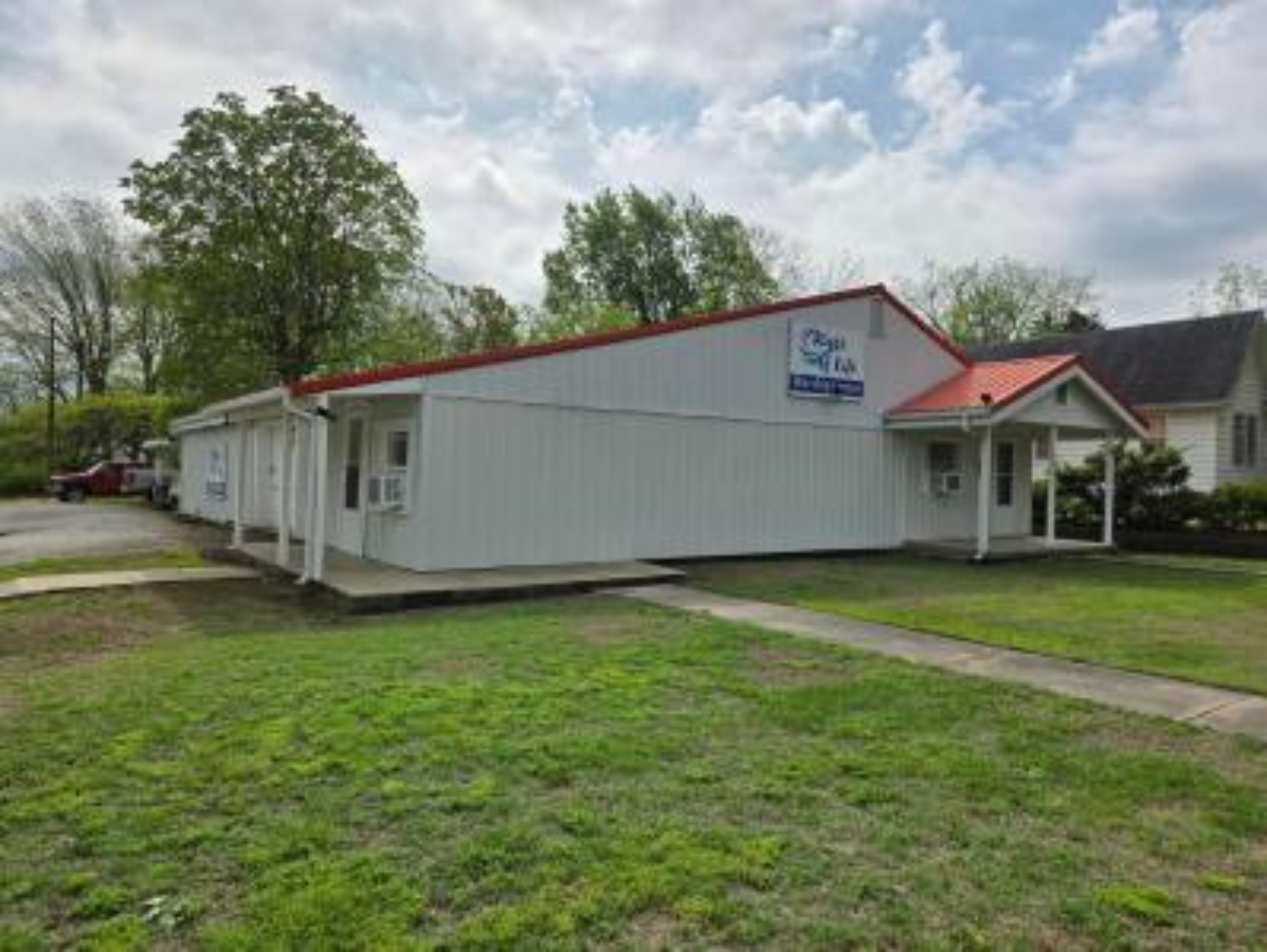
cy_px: 476
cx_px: 634
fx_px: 843
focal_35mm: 23
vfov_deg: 59.0
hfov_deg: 73.9
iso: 25
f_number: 1.8
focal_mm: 5.4
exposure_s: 1/5002
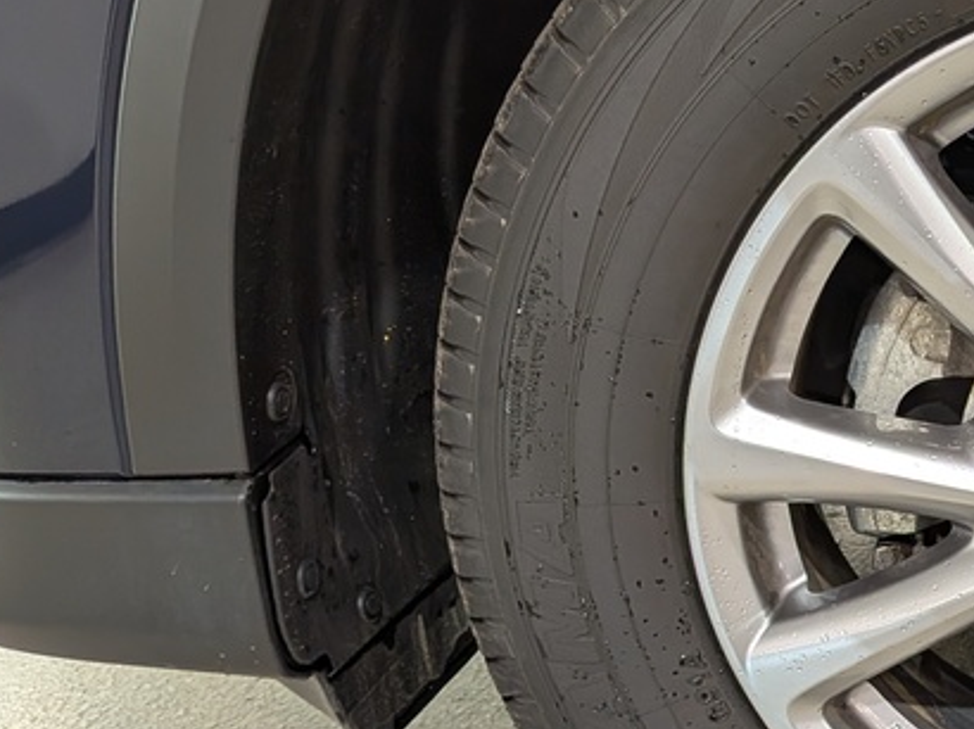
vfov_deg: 24.3
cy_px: 446
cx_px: 1183
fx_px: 1687
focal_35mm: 60
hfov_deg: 28.0
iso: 101
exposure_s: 1/40
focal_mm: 4.53
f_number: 1.7
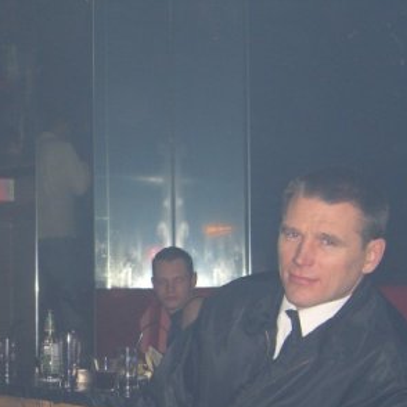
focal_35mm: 83
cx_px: 60
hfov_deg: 20.6
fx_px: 1104
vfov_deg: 20.7
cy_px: 310
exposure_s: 1/60
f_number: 3.1
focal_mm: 9.5
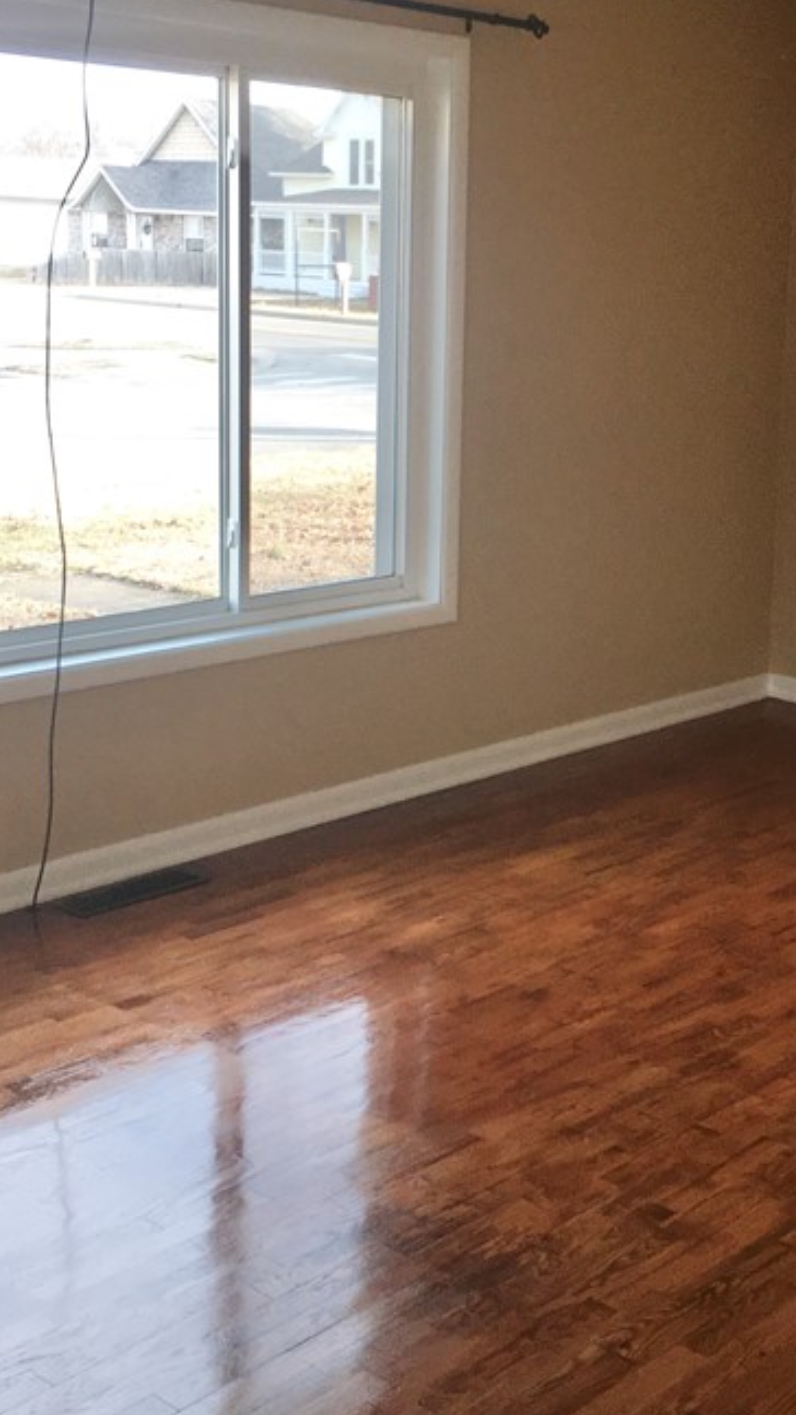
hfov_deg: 23.6
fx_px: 1876
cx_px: 621
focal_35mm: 50
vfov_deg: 41.3
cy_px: 621
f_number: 2.2
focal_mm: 4.15
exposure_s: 1/120
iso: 40
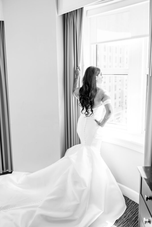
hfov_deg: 37.9
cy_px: 114
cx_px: 76
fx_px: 221
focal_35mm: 35
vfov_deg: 54.4
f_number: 2.8
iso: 160
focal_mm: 35
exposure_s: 1/200
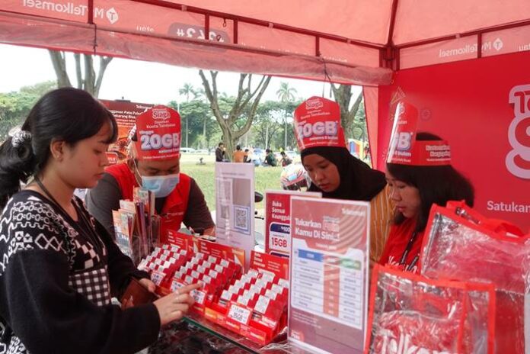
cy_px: 177
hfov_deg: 53.1
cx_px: 265
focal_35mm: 36
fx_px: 530
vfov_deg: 36.9
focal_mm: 13.76
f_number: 2.8
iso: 125
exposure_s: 1/200
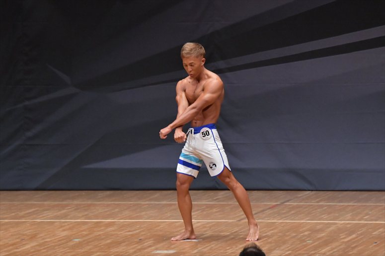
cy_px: 128
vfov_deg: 5.1
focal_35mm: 270
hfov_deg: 7.6
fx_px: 2886
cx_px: 192
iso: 6400
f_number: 5.6
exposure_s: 1/400
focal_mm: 180
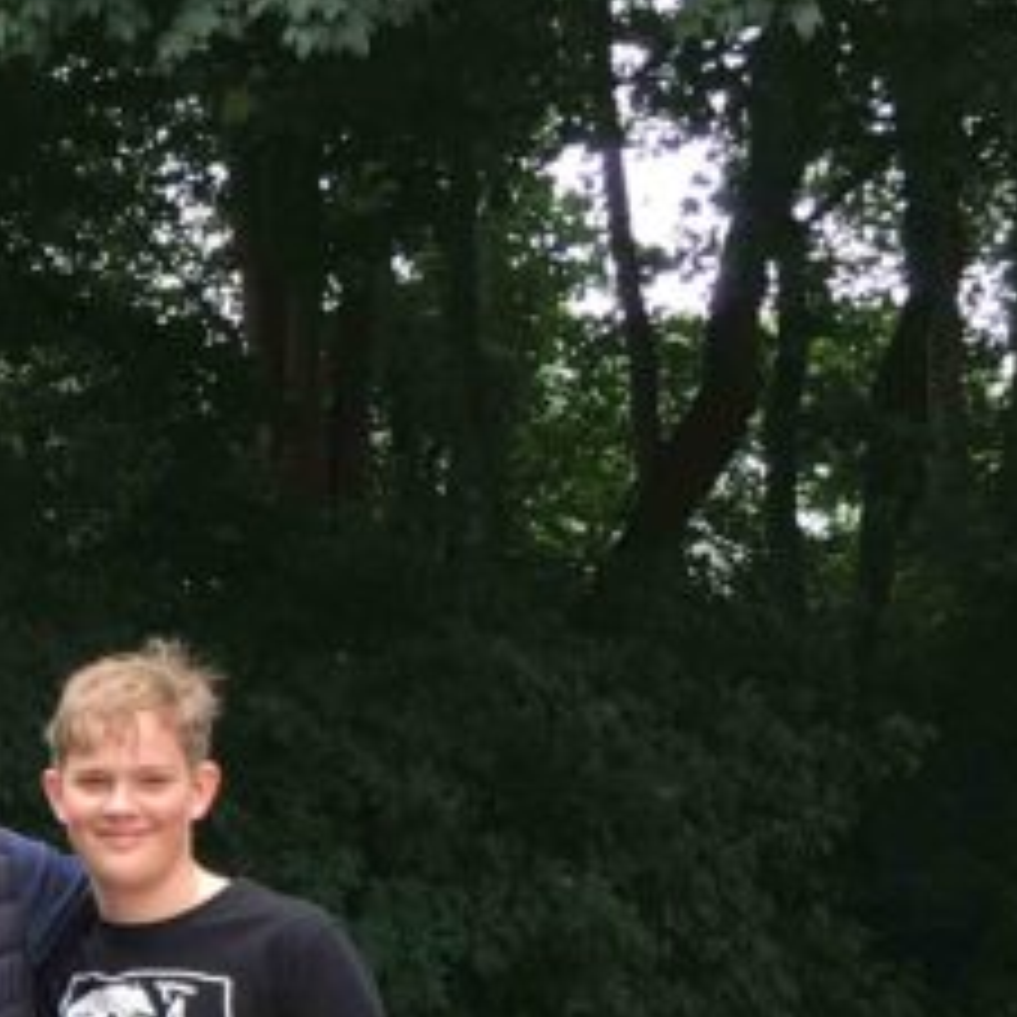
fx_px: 4022
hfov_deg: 13.2
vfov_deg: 14.0
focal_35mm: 121
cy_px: 1179
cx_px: -736
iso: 25
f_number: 2.2
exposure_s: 1/129
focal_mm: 4.15
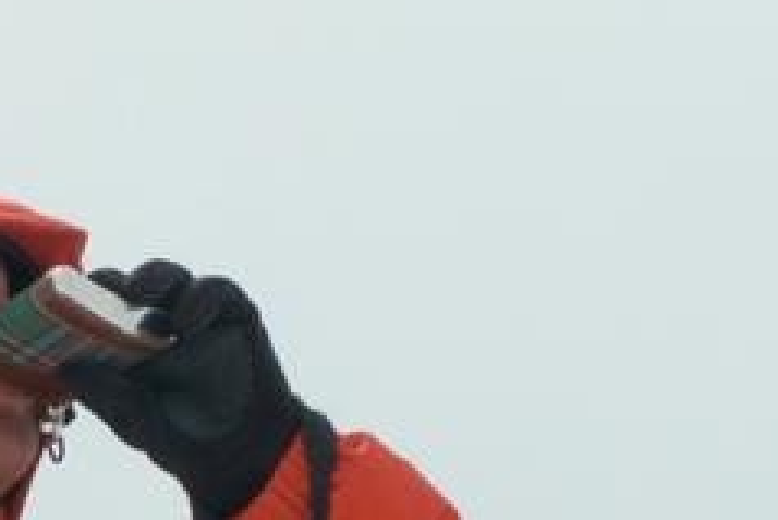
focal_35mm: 193
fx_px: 4173
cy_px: 471
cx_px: -13
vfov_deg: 7.1
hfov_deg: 10.6
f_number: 8
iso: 50
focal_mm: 11.53
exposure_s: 1/250
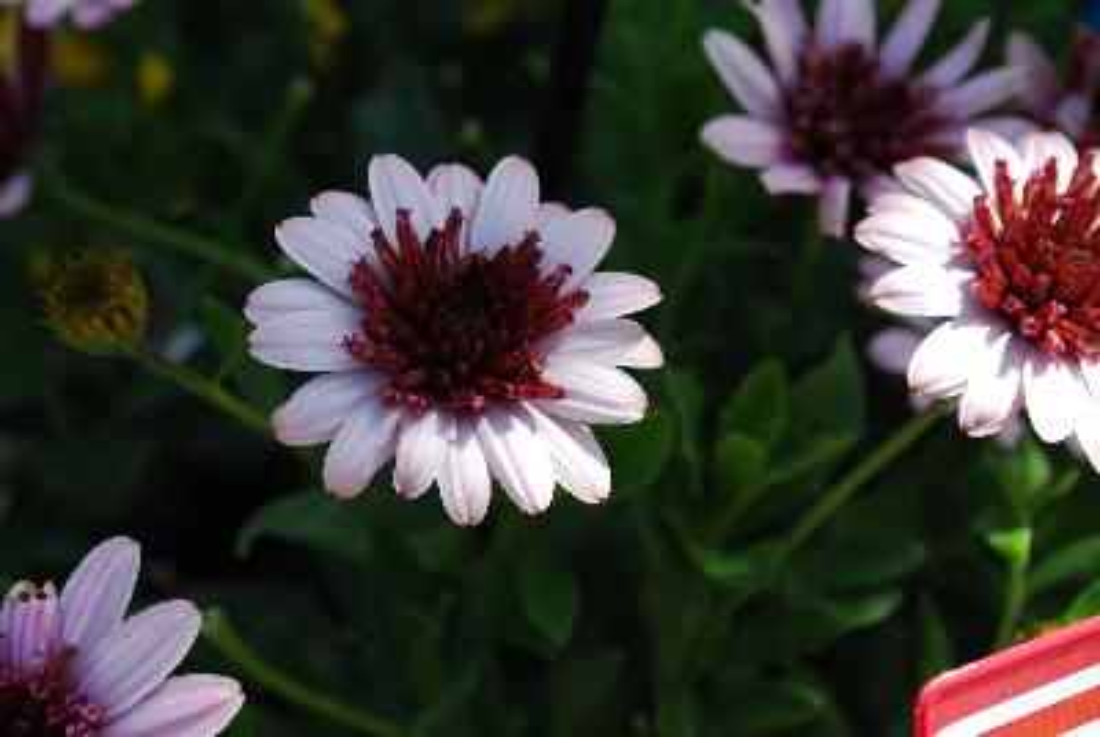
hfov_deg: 29.8
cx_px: 550
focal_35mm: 68
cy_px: 368
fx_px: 2066
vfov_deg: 20.2
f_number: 8
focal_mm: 45
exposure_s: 1/80
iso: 100
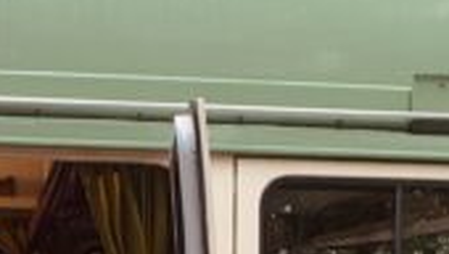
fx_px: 1525
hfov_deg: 15.8
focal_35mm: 128
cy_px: 489
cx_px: -158
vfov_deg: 9.0
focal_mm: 4.25
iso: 100
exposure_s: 1/66
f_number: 1.8
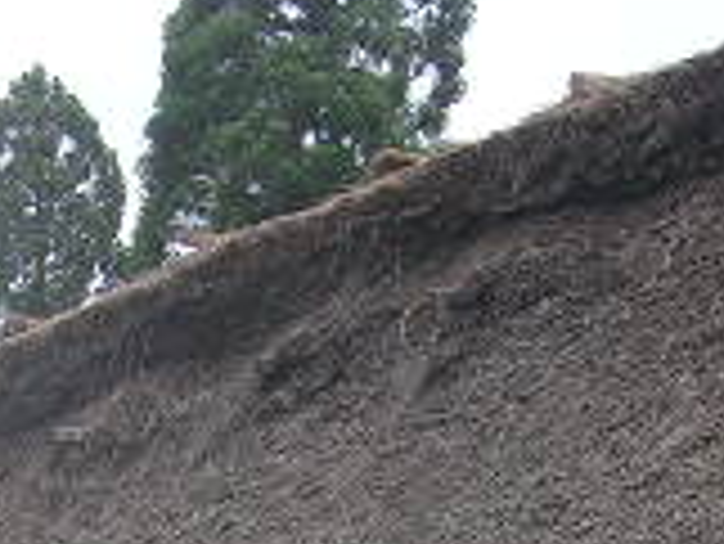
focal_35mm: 151
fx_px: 3161
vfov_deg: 9.5
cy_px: 863
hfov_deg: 13.0
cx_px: 117
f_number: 2.8
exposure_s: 1/437
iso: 50
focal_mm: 5.8
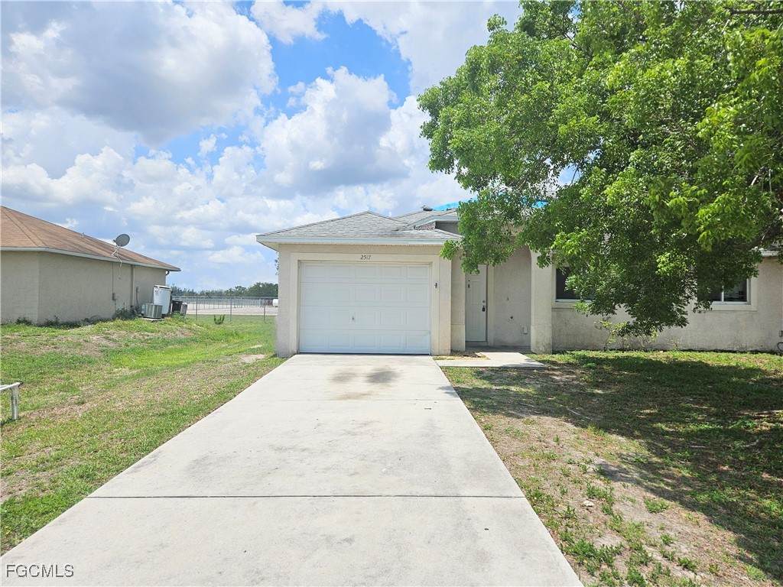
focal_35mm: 23
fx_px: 520
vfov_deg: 58.9
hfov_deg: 73.9
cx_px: 392
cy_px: 294
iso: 25
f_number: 1.8
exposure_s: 1/4314
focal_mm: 5.4
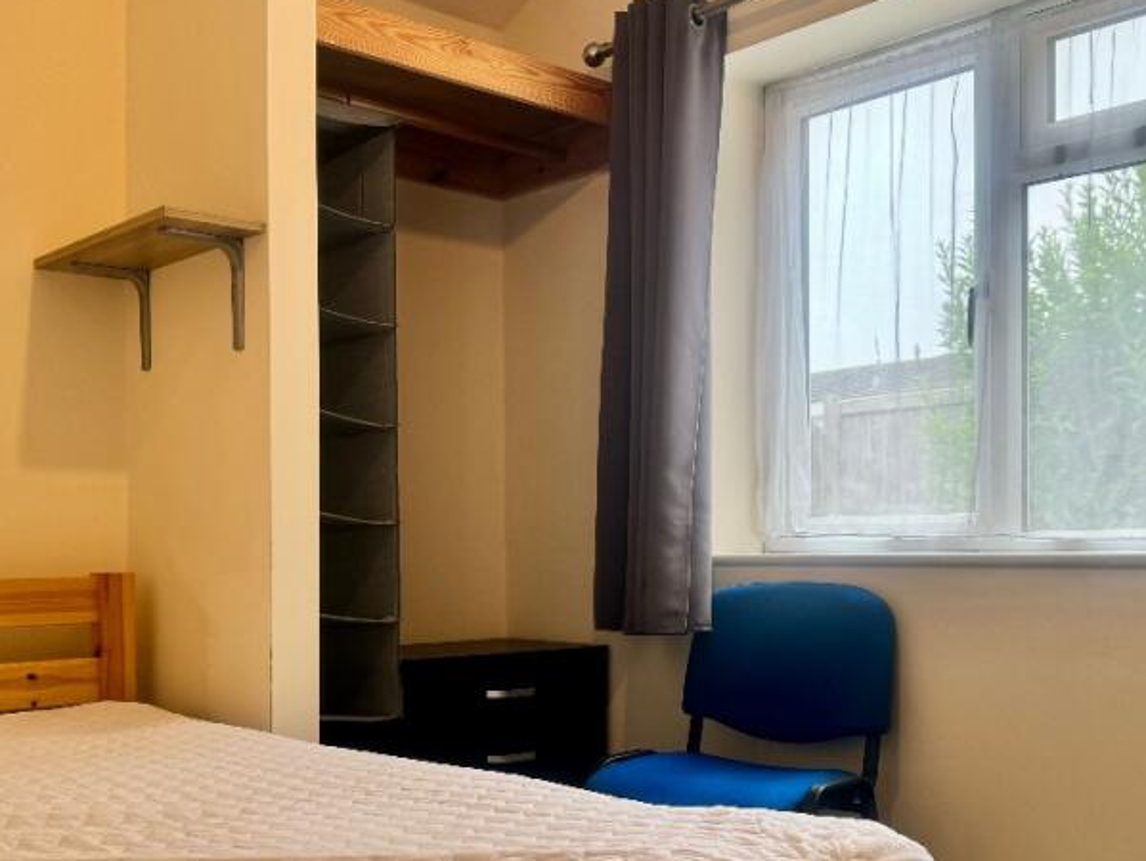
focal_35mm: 41
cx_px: 597
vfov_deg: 34.9
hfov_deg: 45.7
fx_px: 1358
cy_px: 557
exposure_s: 1/100
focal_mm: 6.76
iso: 64
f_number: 1.78
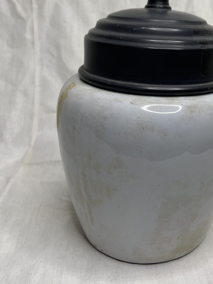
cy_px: 89
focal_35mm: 41
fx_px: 336
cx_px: 159
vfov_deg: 44.9
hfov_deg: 34.4
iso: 50
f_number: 1.6
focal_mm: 4.2
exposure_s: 1/369
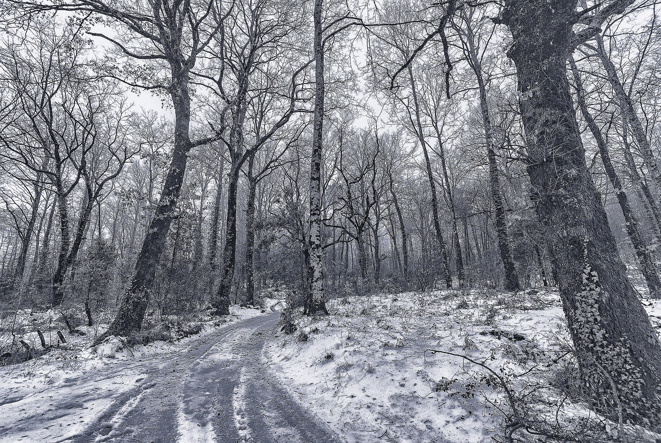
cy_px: 222
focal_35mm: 16
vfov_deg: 72.2
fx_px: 303
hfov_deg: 94.9
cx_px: 330
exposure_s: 1/100
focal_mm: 11
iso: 100
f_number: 9
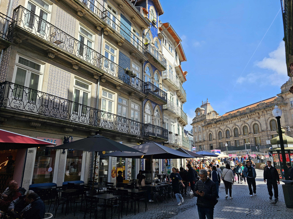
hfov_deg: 71.6
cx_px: 143
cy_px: 110
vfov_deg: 56.8
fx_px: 203
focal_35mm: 24
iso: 10
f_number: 1.7
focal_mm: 6.3
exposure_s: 1/465
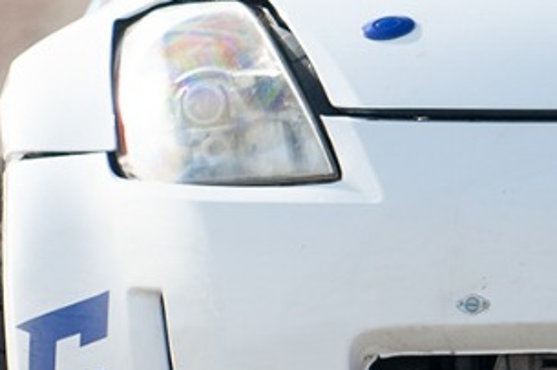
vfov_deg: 1.4
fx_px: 15216
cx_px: 714
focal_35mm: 984
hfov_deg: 2.1
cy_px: 18
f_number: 4
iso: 100
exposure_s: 1/400
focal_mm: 185
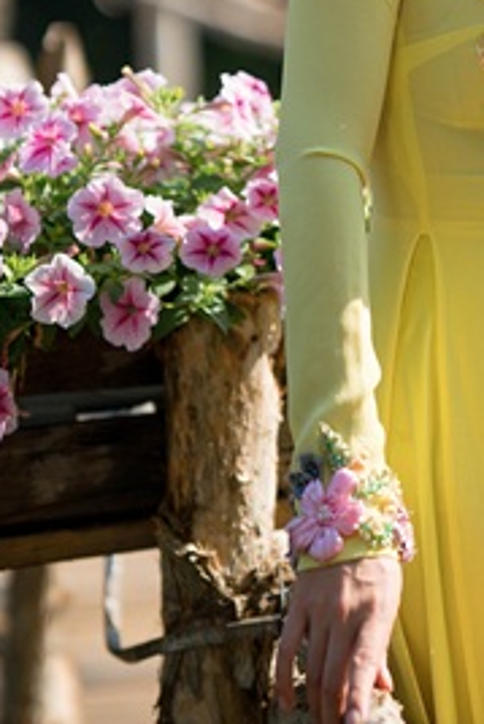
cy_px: -130
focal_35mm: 222
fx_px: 4471
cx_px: 531
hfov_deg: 6.2
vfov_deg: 9.2
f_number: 1.8
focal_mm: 85
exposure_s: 1/2500
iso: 80
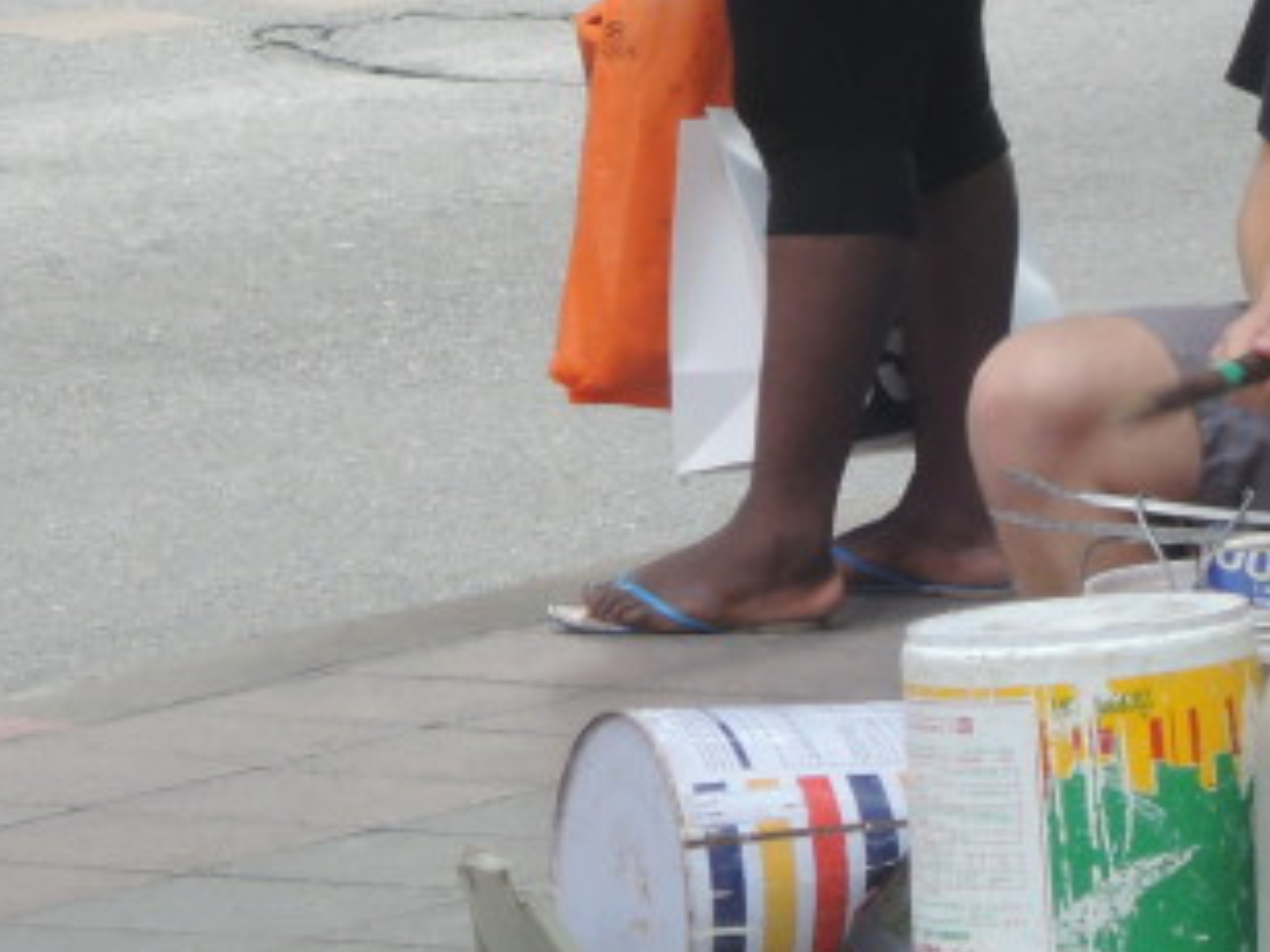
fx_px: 14639
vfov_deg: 3.7
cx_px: 998
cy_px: 383
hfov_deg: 5.0
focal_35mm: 399
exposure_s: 1/60
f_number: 7.1
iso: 400
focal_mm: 25.5
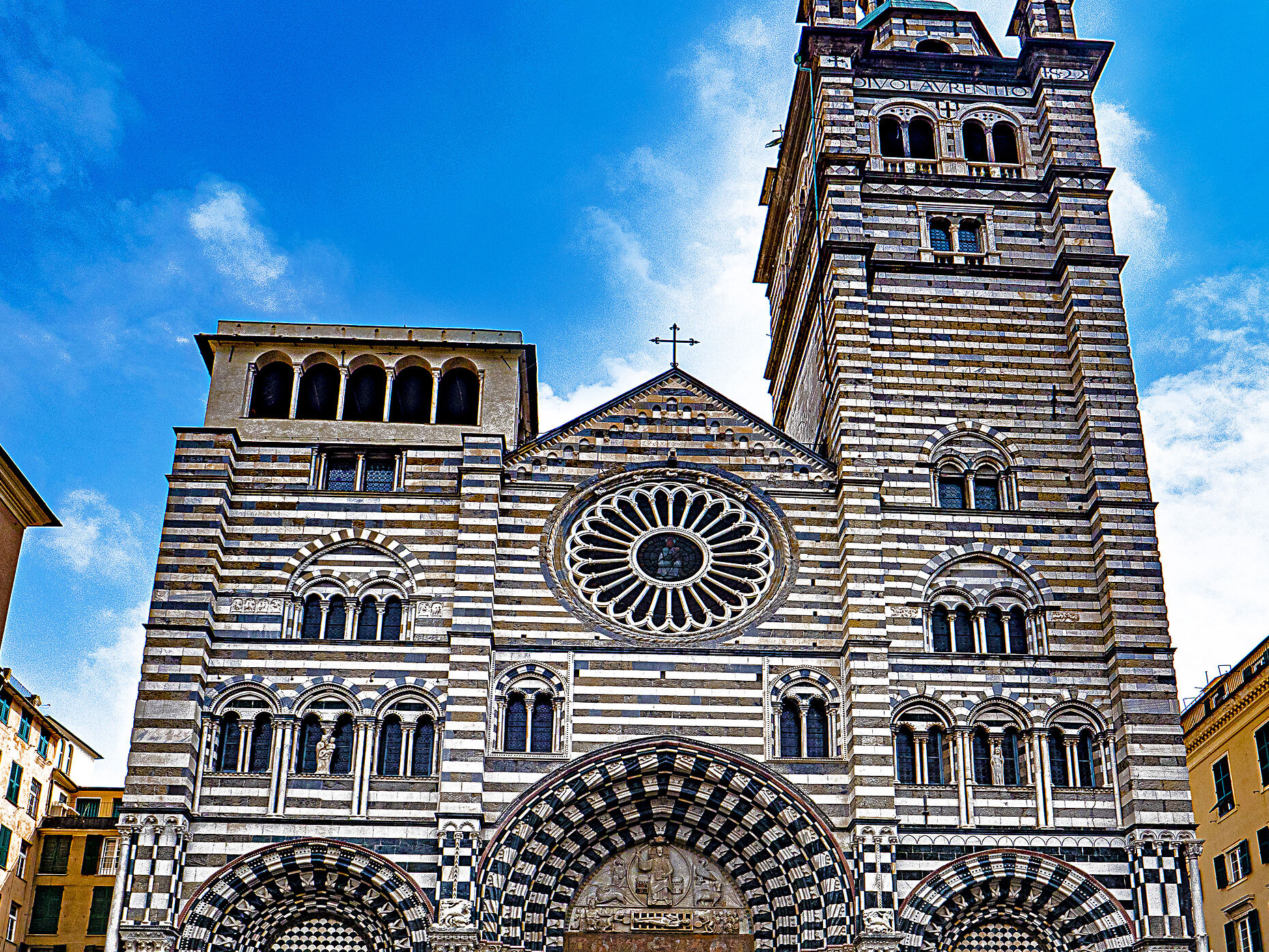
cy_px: 542
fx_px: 1137
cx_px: 667
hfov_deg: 58.3
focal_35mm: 31
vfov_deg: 45.3
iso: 200
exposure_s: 1/1000
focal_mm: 12
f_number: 8
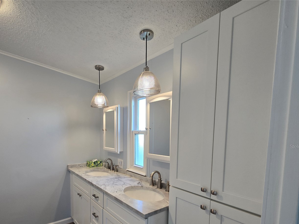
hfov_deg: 89.7
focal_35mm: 17
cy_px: 146
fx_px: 147
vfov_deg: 72.9
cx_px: 117
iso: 80
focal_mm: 2.2
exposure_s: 1/60
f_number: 2.2
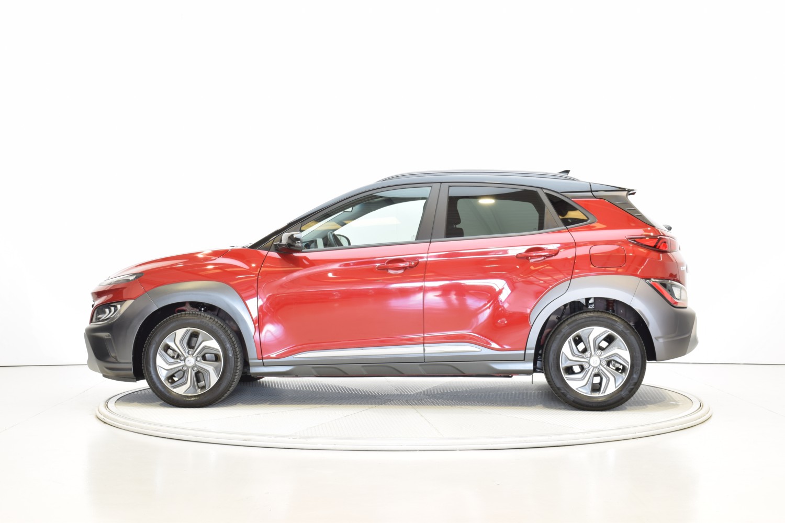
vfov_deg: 23.8
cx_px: 392
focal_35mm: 57
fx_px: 1243
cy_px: 262
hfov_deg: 35.1
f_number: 11
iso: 100
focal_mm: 38
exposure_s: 1/1.6
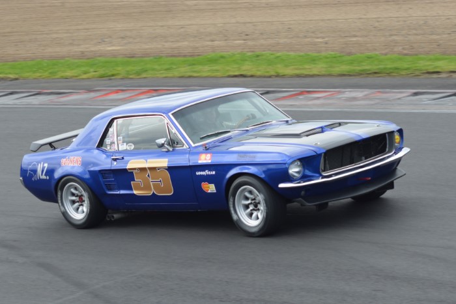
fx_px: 1330
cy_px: 152
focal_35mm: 105
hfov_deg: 19.5
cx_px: 228
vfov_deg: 13.0
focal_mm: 70
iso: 400
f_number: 8
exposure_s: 1/400
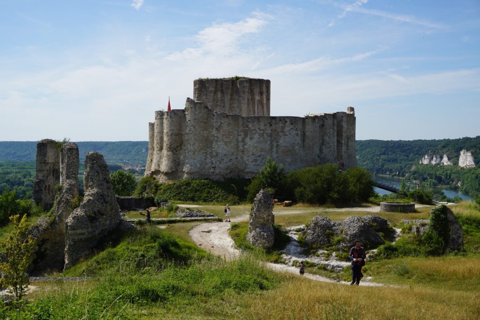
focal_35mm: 46
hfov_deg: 42.3
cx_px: 240
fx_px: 620
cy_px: 160
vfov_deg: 29.0
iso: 100
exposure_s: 1/200
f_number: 11
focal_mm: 31
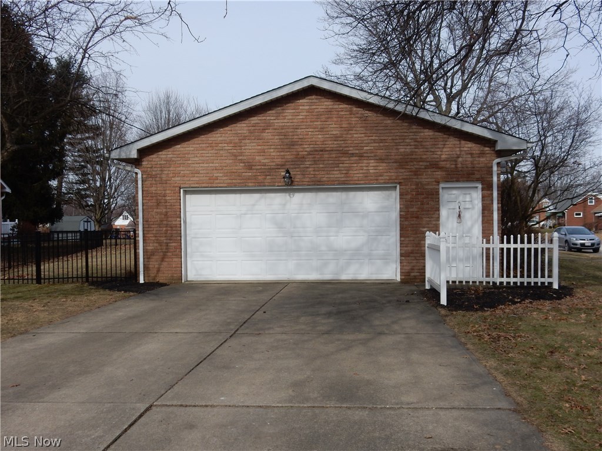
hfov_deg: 51.4
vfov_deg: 39.7
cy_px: 226
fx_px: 626
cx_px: 301
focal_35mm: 36
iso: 125
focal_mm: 6.4
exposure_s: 1/1000
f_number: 4
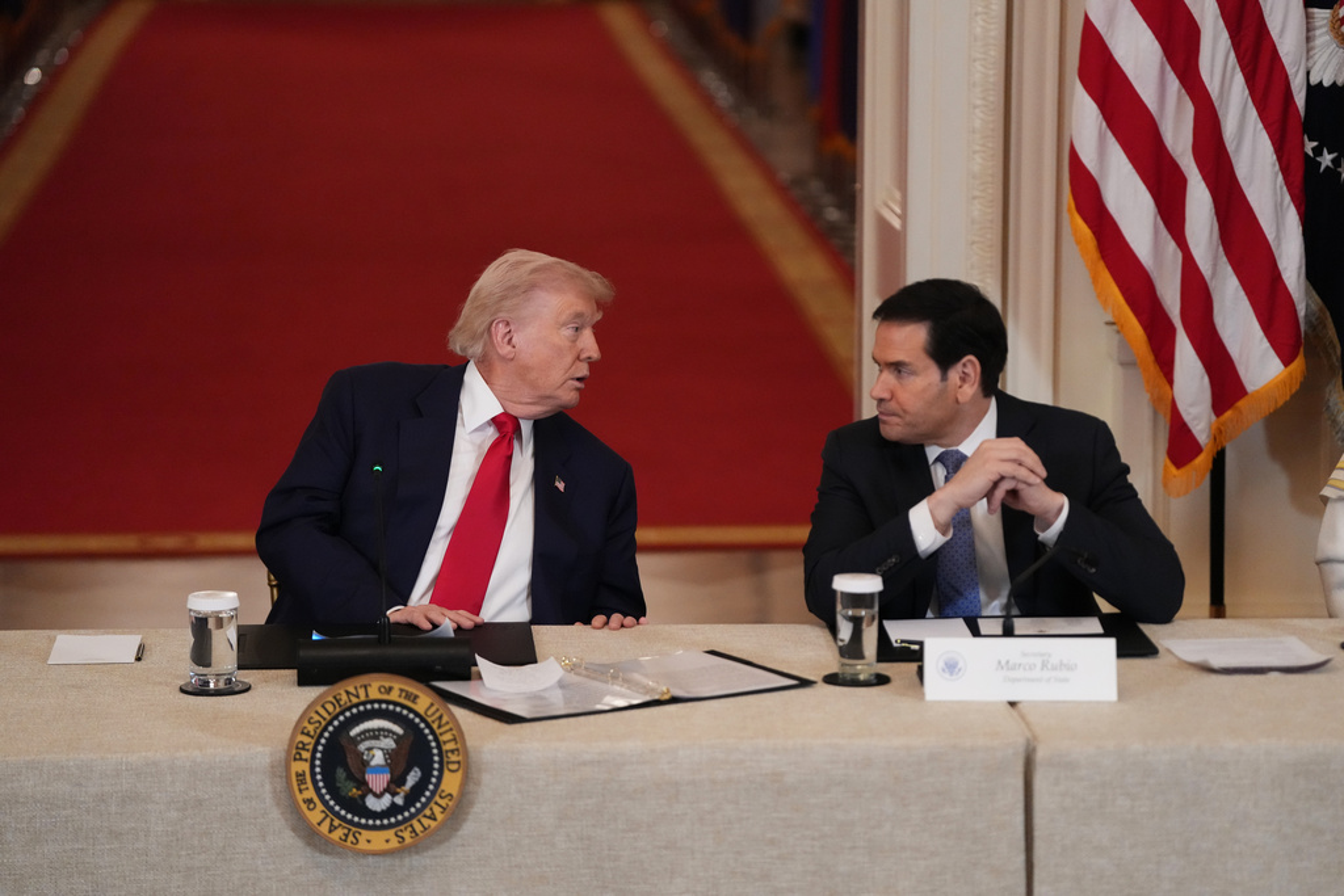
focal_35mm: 129
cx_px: 672
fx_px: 4816
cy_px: 448
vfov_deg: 10.6
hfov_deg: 15.9
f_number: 2.8
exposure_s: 1/400
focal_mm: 129
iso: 5000
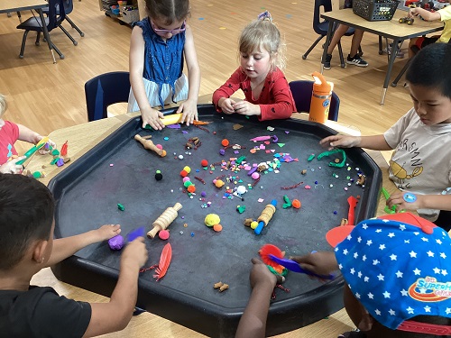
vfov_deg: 45.4
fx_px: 404
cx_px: 226
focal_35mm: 31
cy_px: 169
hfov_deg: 58.4
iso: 125
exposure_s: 1/50
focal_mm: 3.3
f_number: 2.4
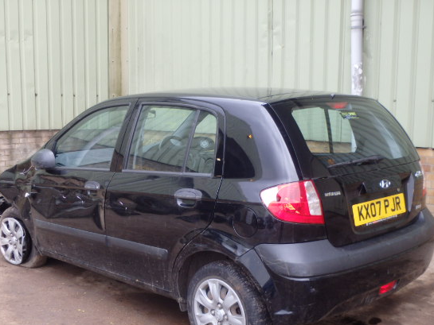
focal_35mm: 47
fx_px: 589
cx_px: 208
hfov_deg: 40.4
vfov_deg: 30.8
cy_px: 190
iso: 200
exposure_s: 1/50
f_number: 4.7
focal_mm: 7.3
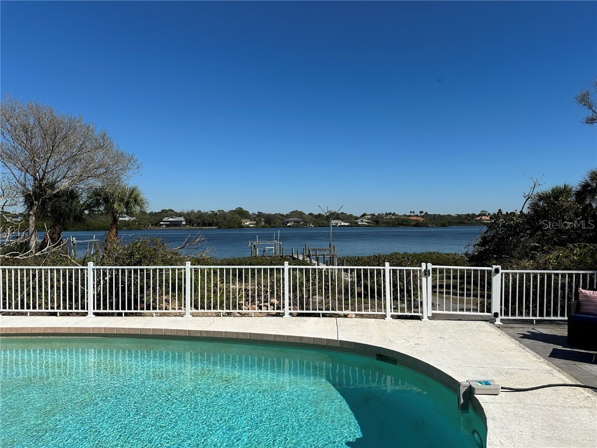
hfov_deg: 71.6
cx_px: 298
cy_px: 224
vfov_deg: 56.8
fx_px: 414
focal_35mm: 24
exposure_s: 1/8929
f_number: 1.78
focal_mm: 6.86
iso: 80
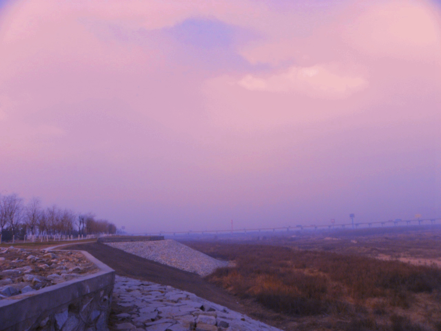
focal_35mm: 26
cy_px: 166
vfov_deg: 53.1
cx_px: 220
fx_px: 331
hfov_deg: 67.3
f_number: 5
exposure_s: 1/190
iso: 64
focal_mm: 4.6
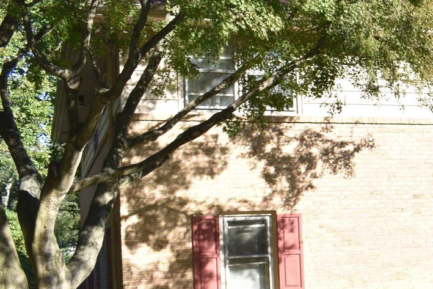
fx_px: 938
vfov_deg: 17.4
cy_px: 220
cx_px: 578
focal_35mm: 78
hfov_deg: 22.9
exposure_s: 1/200
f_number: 6.3
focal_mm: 18
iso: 100
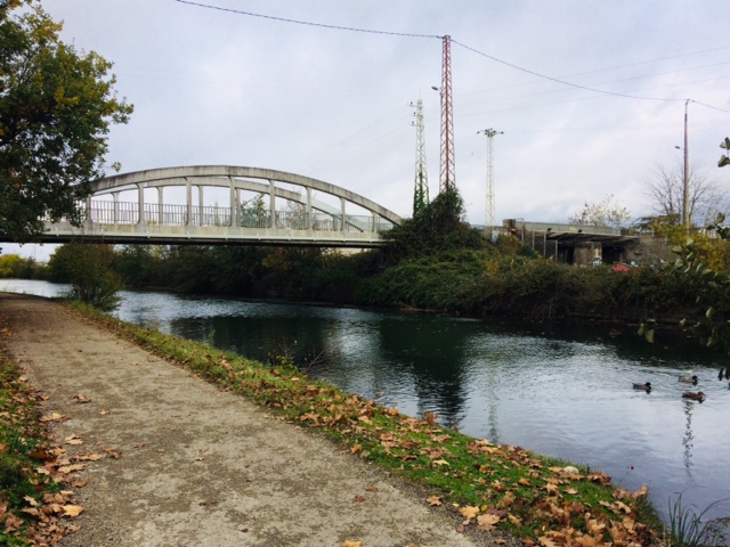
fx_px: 612
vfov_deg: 48.2
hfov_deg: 61.7
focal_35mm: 29
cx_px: 365
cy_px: 274
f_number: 2.2
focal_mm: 4.15
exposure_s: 1/466
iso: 32
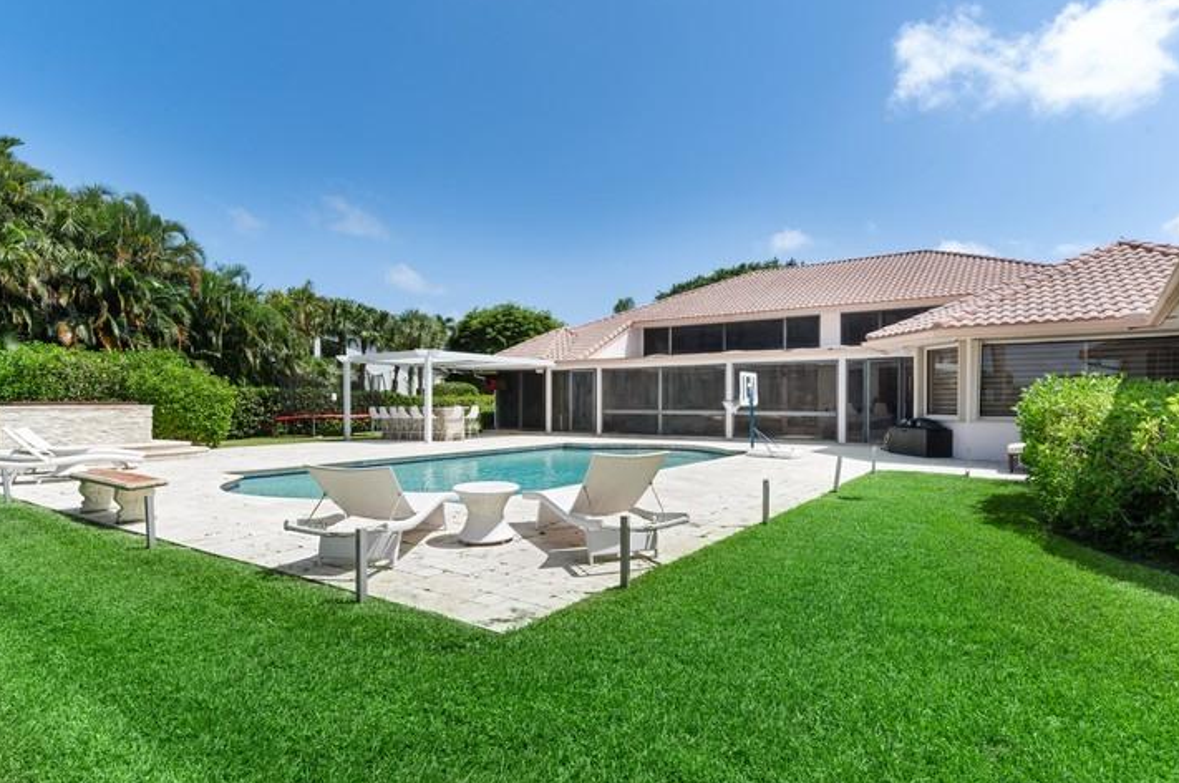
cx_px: 579
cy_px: 408
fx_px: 621
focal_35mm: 19
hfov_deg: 87.0
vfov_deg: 64.4
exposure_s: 1/250
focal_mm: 15
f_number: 11
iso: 100
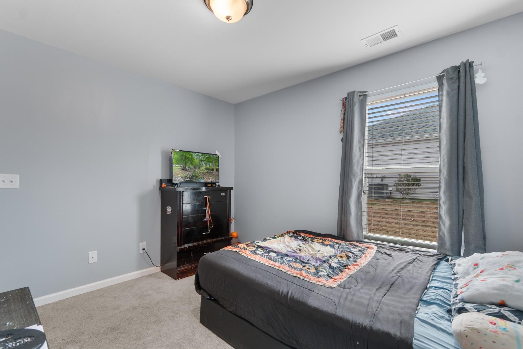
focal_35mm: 15
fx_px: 218
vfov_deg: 77.3
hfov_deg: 100.4
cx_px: 262
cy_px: 174
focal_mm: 10
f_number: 4.5
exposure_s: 1/3
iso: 100
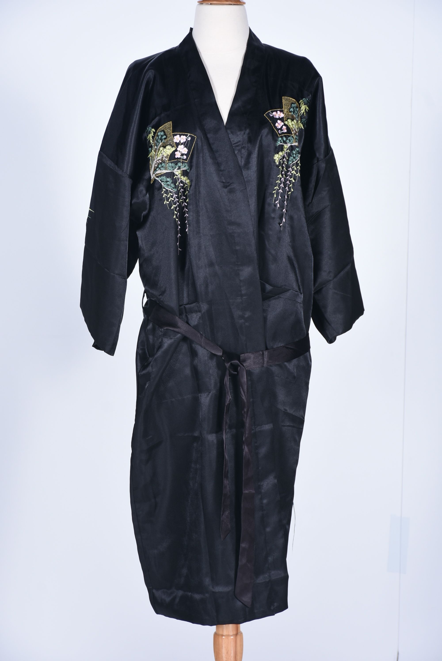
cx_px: 221
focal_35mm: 120
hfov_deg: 11.4
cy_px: 330
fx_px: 2206
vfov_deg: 17.0
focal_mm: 80
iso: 100
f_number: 8
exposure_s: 1/80
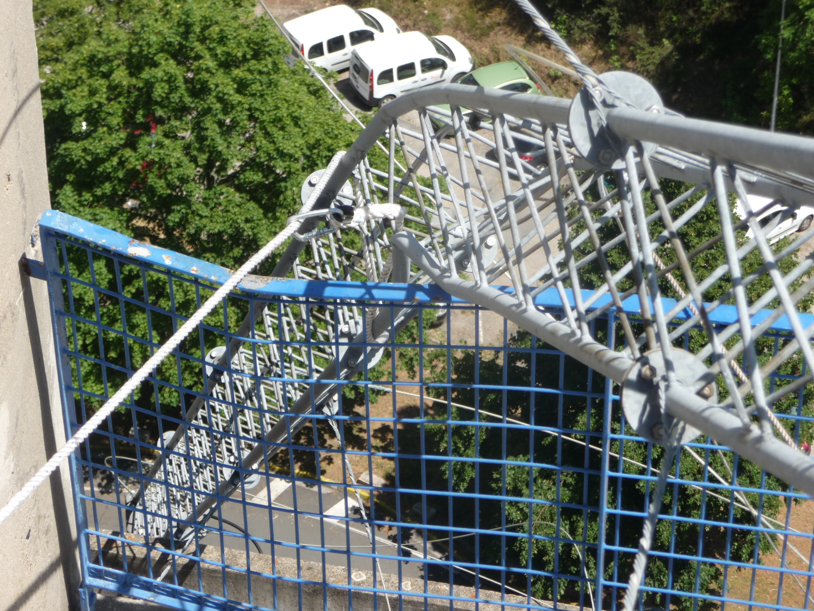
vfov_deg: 10.1
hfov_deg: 13.4
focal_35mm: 147
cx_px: 407
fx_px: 3457
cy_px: 306
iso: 100
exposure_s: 1/500
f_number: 4.8
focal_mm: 25.2
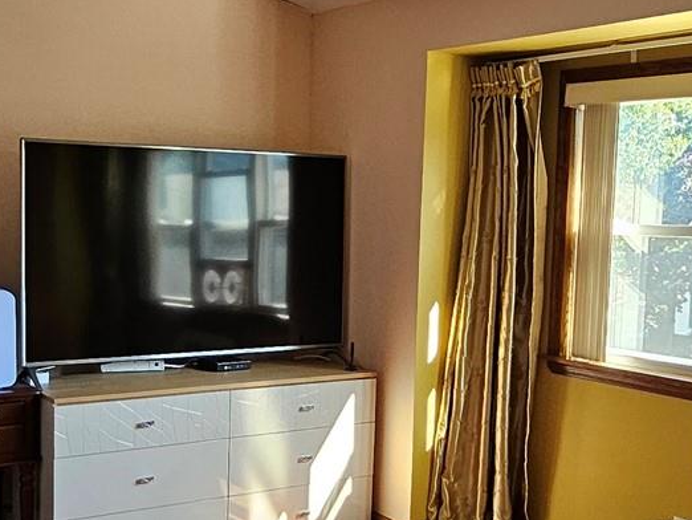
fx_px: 1020
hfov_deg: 37.5
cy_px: 314
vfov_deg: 28.5
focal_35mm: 51
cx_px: 322
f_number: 2.2
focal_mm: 1.74
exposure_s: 1/60
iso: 80
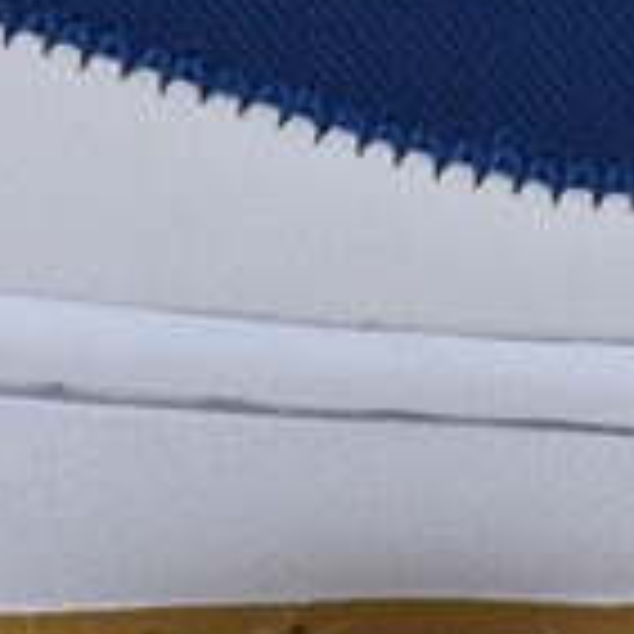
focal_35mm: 358
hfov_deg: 4.9
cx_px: 674
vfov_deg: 4.9
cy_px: -202
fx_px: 7410
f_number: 7.1
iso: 100
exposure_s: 1/30
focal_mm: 33
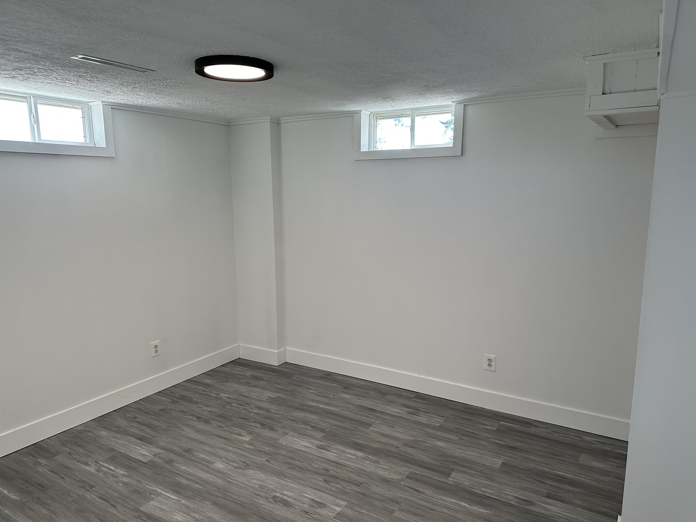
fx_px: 483
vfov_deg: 56.8
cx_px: 348
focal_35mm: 24
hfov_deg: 71.6
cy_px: 261
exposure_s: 1/154
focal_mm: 6.86
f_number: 1.78
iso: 100
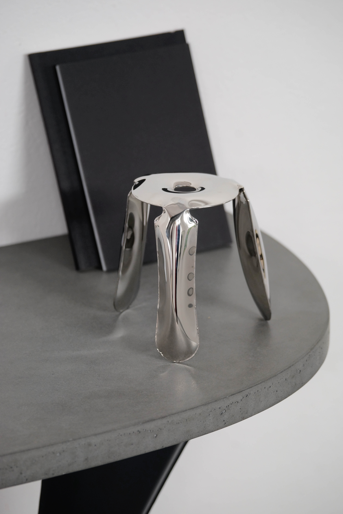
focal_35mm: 150
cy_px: 257
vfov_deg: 13.7
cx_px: 172
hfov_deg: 9.1
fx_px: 2144
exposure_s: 1/15
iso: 640
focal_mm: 150
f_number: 5.6
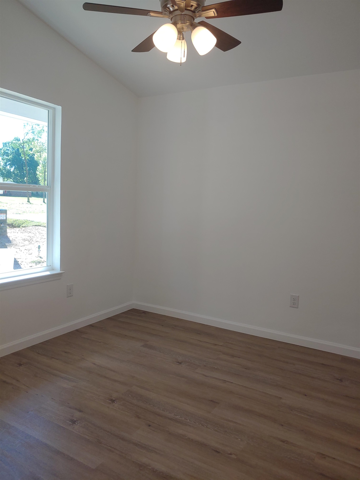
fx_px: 347
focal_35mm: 25
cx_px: 180
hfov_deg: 54.9
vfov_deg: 69.4
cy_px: 240
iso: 50
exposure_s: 1/181
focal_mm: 4.23
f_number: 1.5
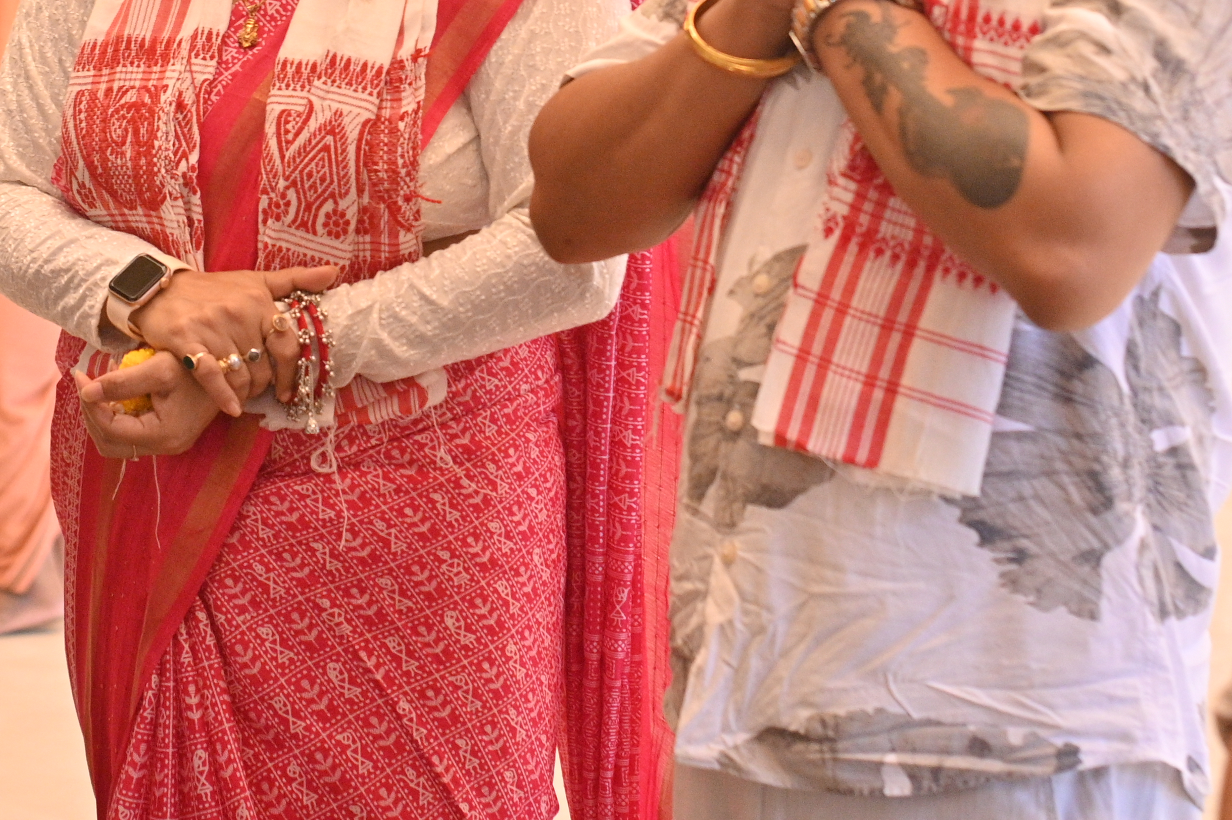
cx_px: 365
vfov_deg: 11.0
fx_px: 4241
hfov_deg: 16.5
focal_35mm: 124
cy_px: 75
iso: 2000
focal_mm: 50
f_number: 3.5
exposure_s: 1/200
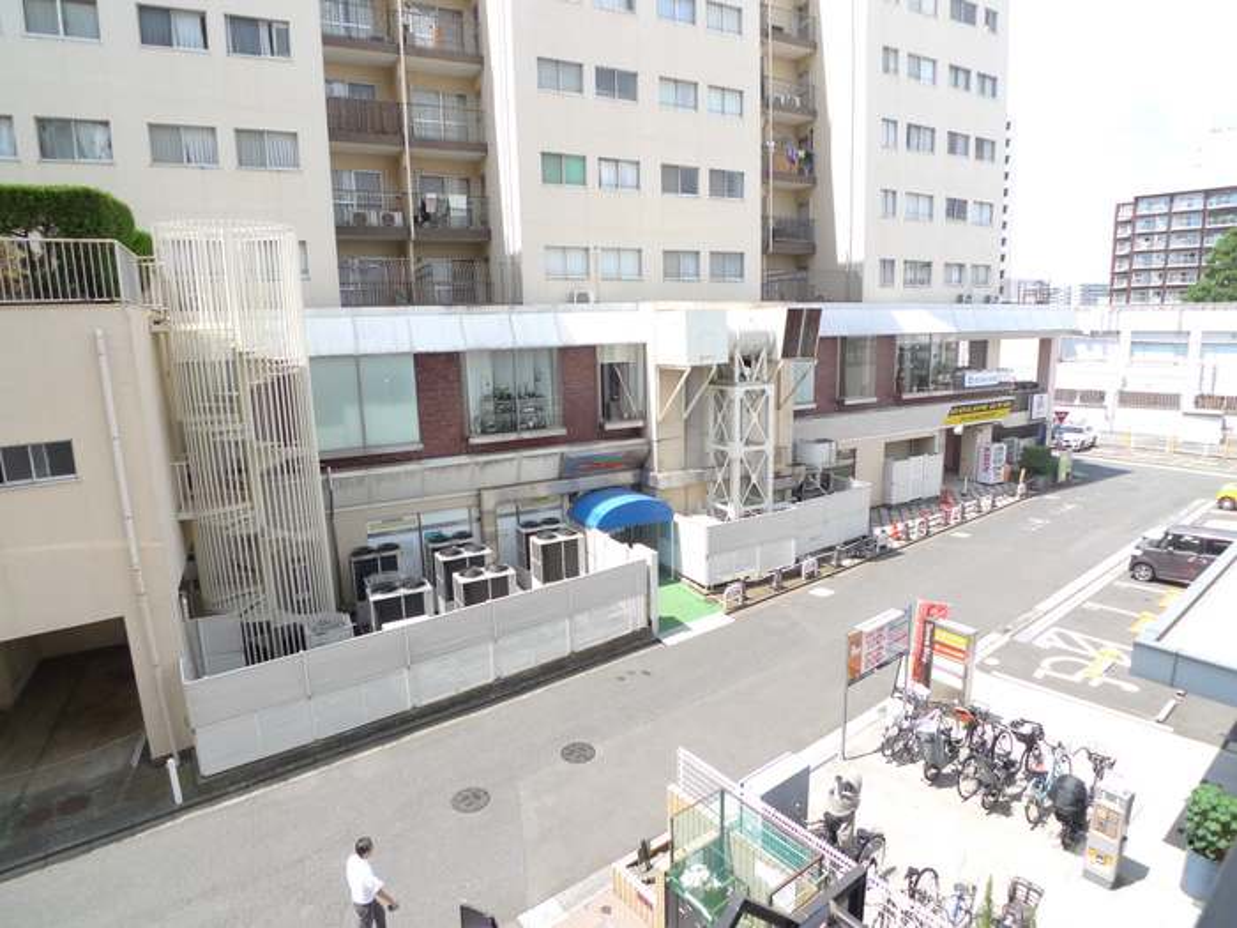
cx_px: 618
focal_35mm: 24
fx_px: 858
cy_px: 464
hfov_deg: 71.6
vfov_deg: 56.8
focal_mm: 5.1
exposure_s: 1/500
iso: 80
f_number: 2.8
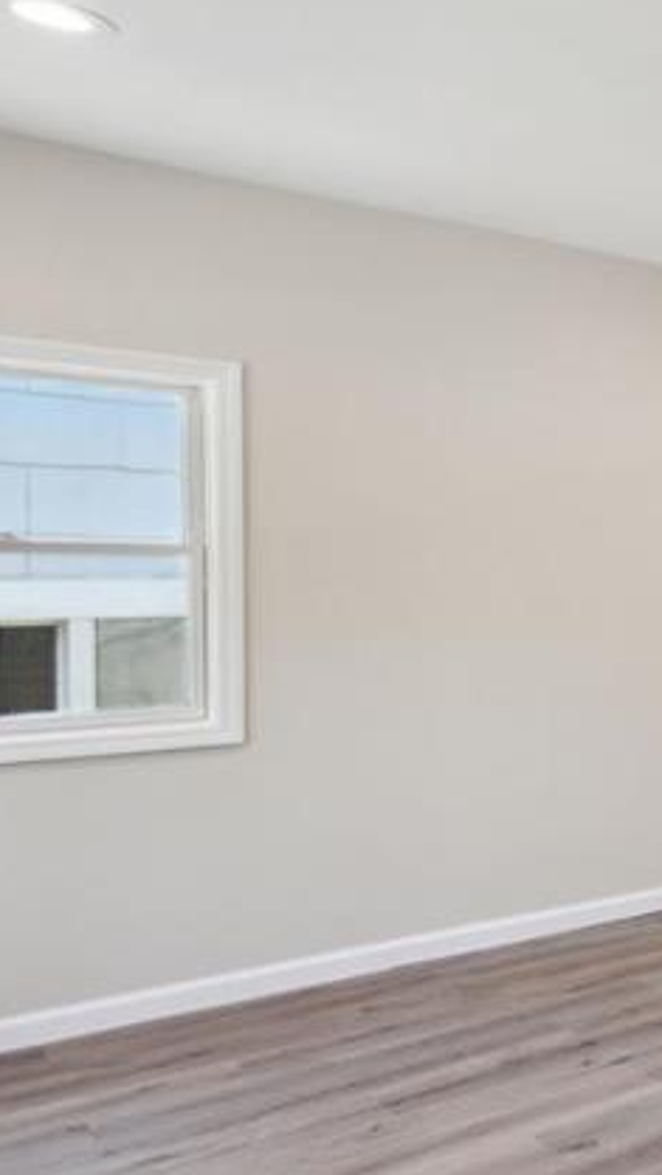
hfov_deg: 20.7
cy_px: 586
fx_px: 1122
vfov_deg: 55.3
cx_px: 1234
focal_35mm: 36
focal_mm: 14
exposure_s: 1/25
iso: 400
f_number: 8
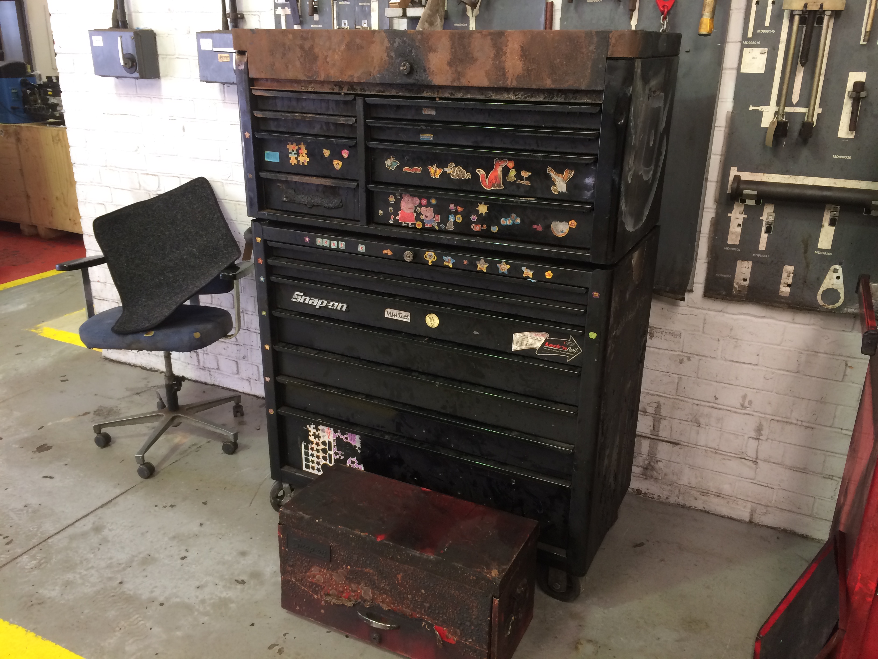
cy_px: 330
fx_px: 736
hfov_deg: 61.7
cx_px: 439
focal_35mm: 29
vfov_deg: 48.2
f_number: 2.2
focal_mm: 4.15
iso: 125
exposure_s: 1/33
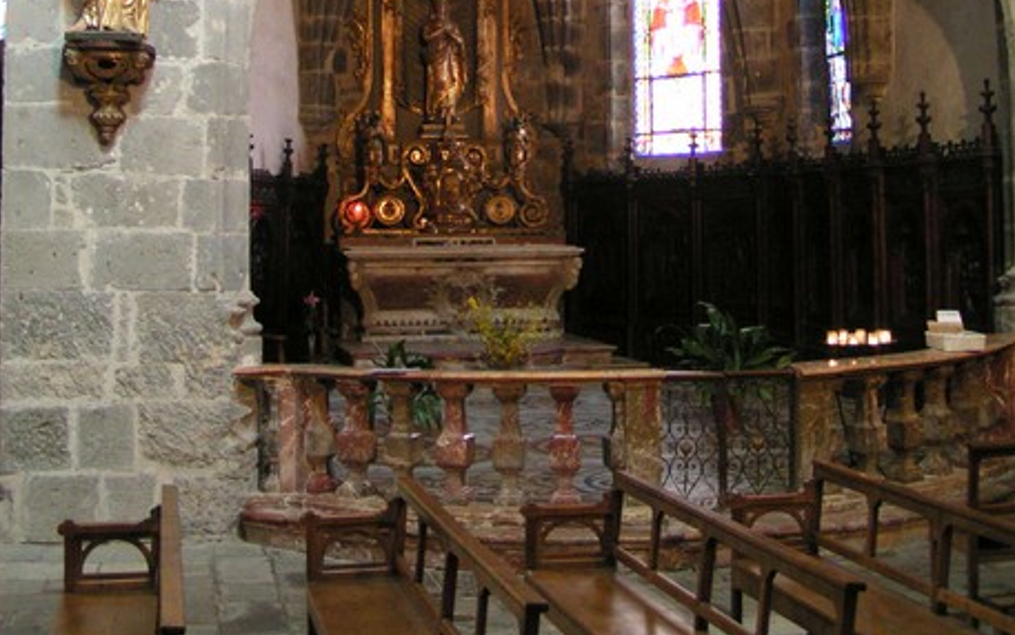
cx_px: 509
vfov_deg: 23.1
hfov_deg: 37.5
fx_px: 1494
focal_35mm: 54
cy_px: 12
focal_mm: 5.8
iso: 200
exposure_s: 1/5
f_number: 2.8
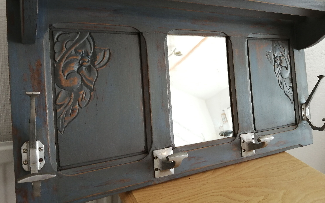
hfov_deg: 66.5
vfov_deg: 44.4
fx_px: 248
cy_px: 84
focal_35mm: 28
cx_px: 162
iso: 80
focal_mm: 3.46
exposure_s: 1/50
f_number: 1.8
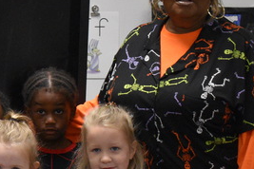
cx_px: -156
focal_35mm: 144
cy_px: 107
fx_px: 1015
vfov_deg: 9.5
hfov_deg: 13.3
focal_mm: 25
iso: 2200
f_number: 4
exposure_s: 1/125
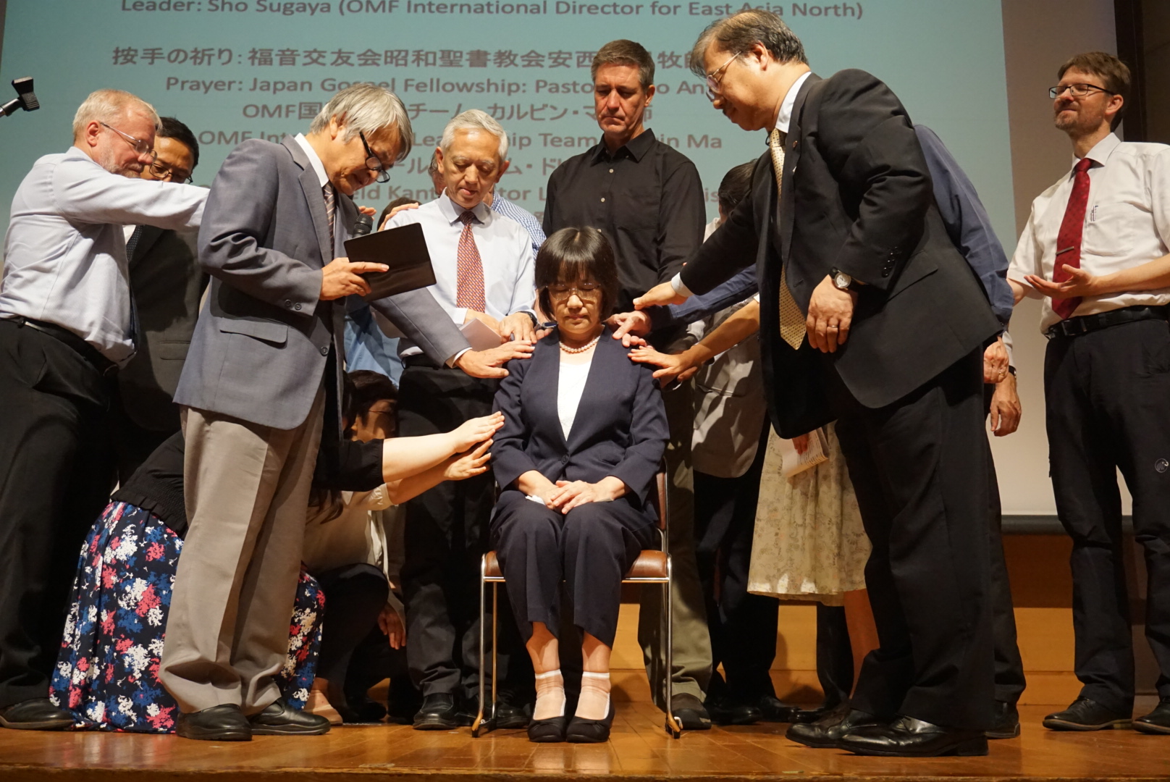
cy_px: 391
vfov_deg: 31.9
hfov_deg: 46.4
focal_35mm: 42
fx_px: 1366
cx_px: 585
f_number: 4.5
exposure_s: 1/160
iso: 3200
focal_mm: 28
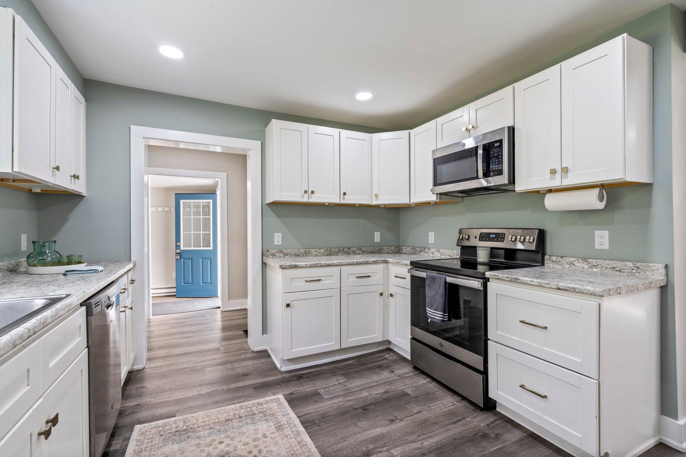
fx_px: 305
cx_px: 343
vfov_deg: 73.7
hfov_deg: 96.7
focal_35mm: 16
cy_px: 228
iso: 50
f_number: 9
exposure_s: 1/2
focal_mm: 16
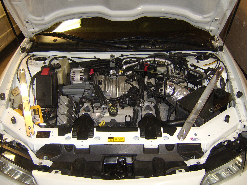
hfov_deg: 58.4
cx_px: 124
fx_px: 221
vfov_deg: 45.4
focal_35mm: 31
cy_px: 92
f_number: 2.7
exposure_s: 1/30
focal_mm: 8.13
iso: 141
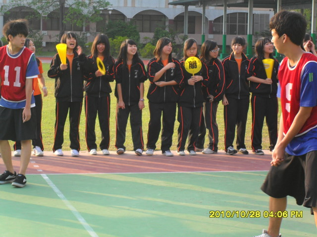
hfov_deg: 18.7
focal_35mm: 105
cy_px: 118
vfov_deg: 14.1
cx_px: 158
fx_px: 962
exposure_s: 1/90
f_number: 5.2
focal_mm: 18.6
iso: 100
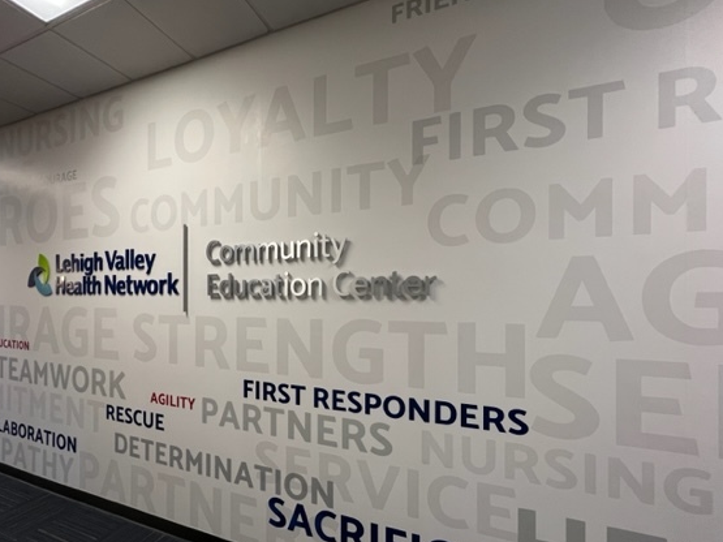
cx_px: 340
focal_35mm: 15
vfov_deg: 81.5
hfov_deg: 98.1
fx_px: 313
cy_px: 300
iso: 200
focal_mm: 1.57
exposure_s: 1/60
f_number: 1.8
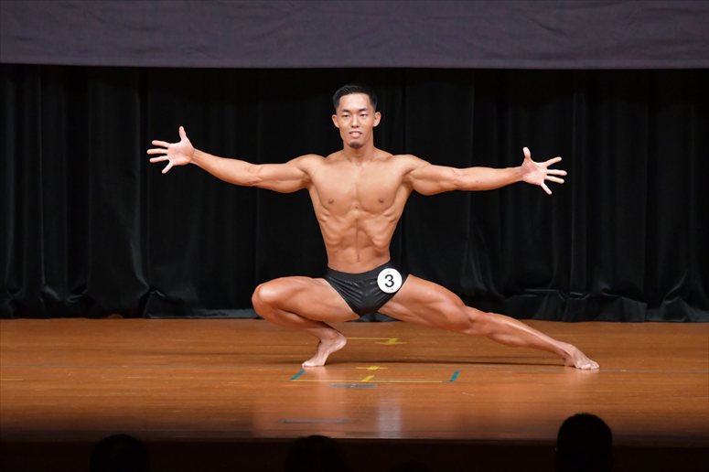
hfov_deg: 6.9
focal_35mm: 300
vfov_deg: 4.6
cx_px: 354
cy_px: 236
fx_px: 5906
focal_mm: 200
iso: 5000
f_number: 5.6
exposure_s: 1/400
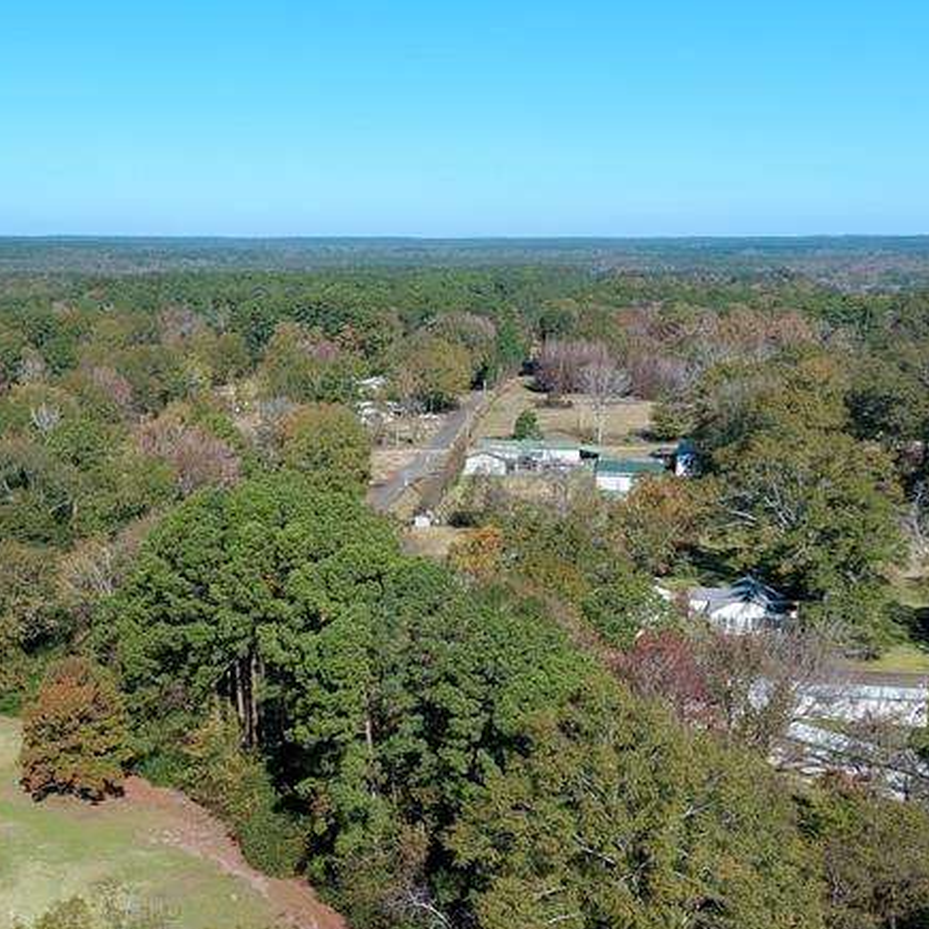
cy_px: 573
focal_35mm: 54
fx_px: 1640
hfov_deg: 31.2
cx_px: 251
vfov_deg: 31.5
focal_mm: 4.74
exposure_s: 1/1250
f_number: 1.8
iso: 100
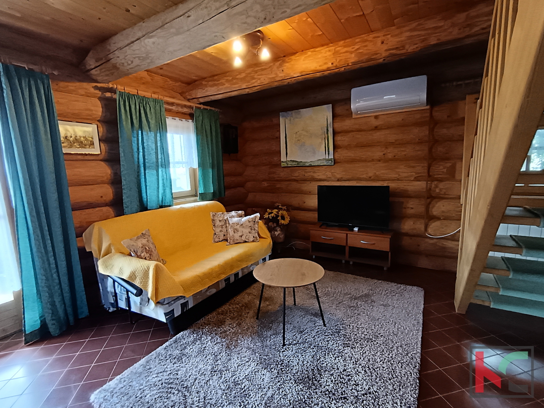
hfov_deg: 91.0
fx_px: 267
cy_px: 204
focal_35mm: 17
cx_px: 272
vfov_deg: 74.7
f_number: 2.2
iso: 900
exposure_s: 1/33.3
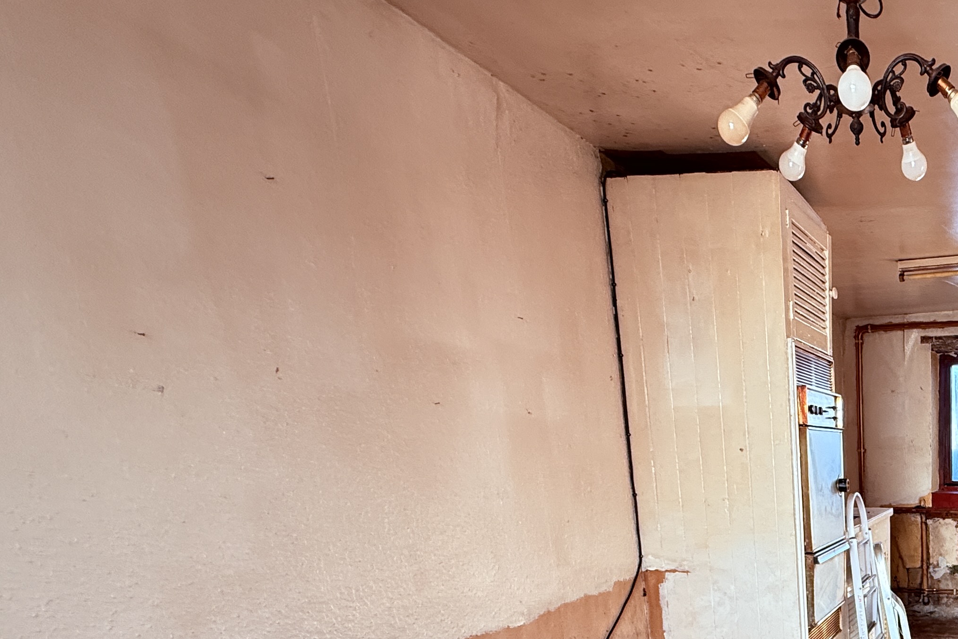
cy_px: 654
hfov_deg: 52.3
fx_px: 772
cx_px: 931
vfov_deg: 39.2
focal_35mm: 29
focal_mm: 2.22
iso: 160
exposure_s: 1/99
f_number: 2.2
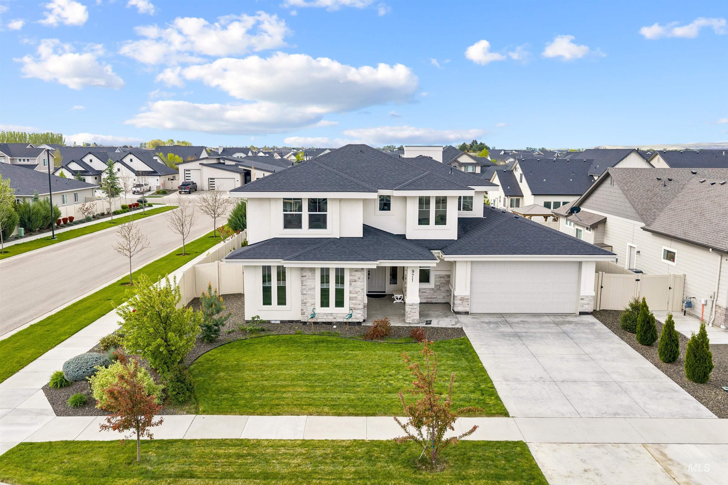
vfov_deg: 46.4
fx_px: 566
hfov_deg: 65.5
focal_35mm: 28
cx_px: 364
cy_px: 242
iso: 400
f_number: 2.8
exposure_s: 1/160
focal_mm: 14.4
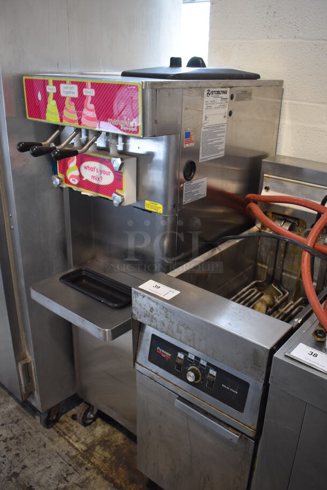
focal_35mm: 32
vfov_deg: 59.5
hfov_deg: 41.8
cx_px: 164
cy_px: 245
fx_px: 429
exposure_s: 1/125
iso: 1250
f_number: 3.8
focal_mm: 21
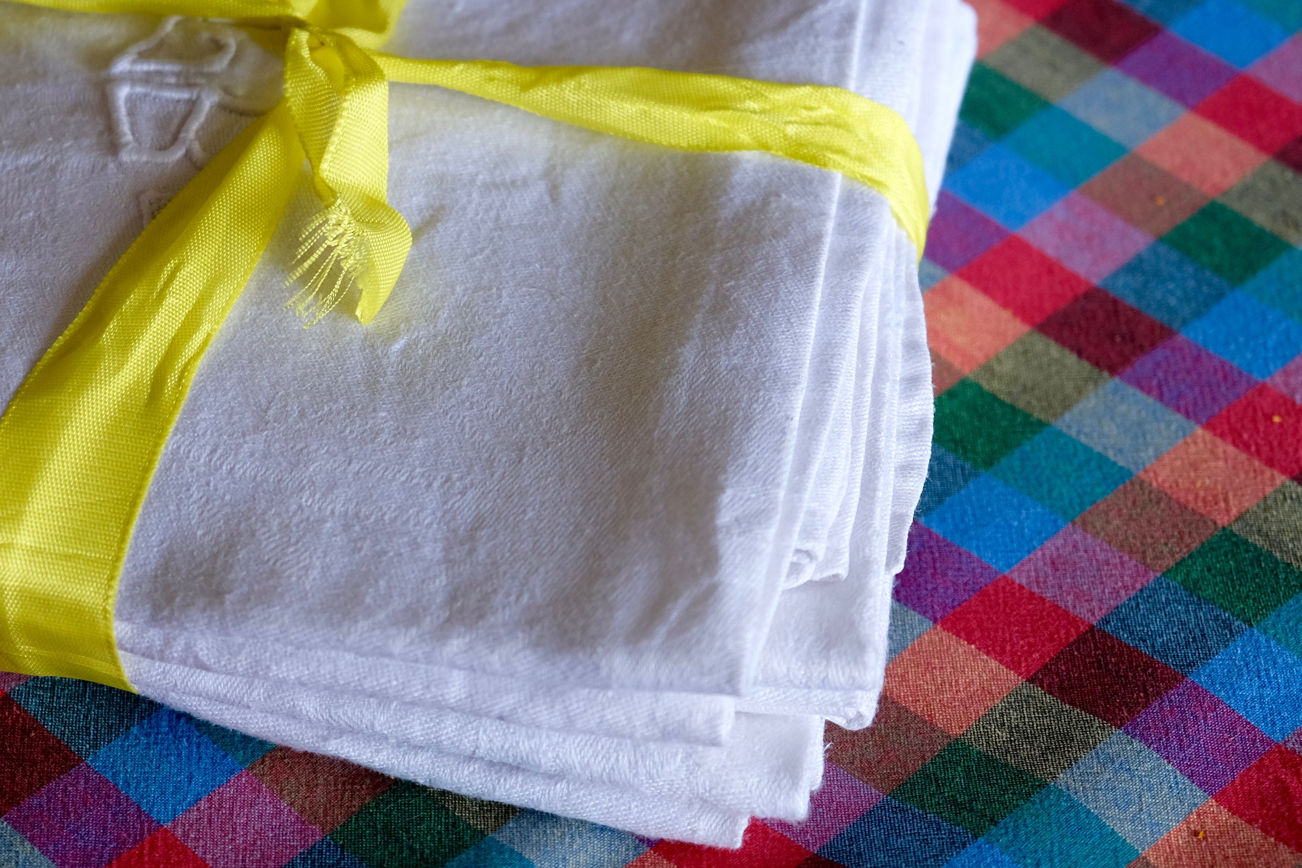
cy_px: 220
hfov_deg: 20.0
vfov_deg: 13.5
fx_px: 3653
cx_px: 256
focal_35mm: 101
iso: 640
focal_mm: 40.7
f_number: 4
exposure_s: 1/125
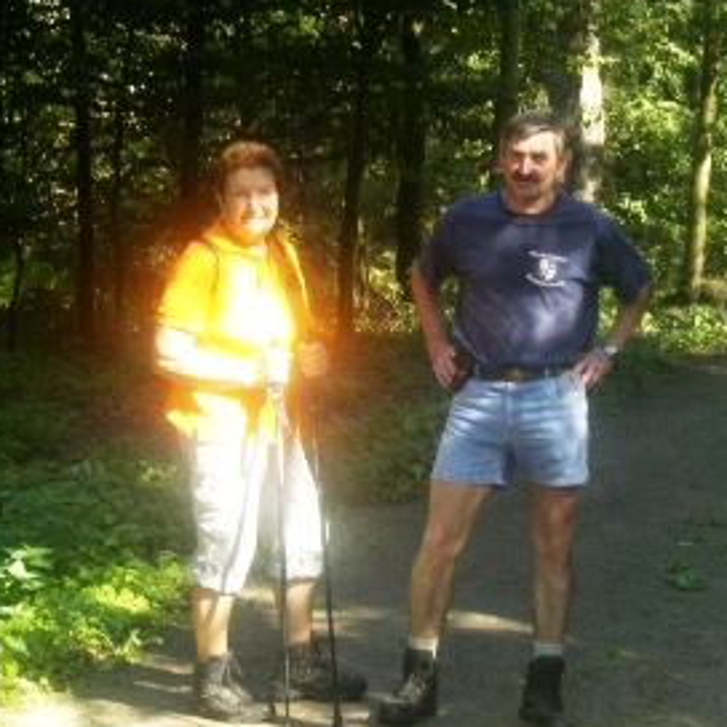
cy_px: 438
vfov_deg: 17.6
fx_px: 2352
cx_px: 583
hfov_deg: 17.4
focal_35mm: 99
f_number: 4.1
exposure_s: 1/125
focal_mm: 11.34
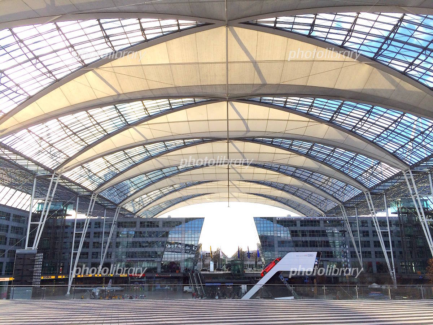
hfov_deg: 60.0
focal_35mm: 30
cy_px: 162
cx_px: 216
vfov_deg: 46.8
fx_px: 375
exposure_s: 1/684
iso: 32
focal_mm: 4.12
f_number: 2.2
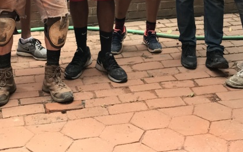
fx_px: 483
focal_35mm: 73
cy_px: -64
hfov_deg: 28.2
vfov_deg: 16.5
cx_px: 138
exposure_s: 1/320
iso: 20
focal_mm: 3.99
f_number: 1.8
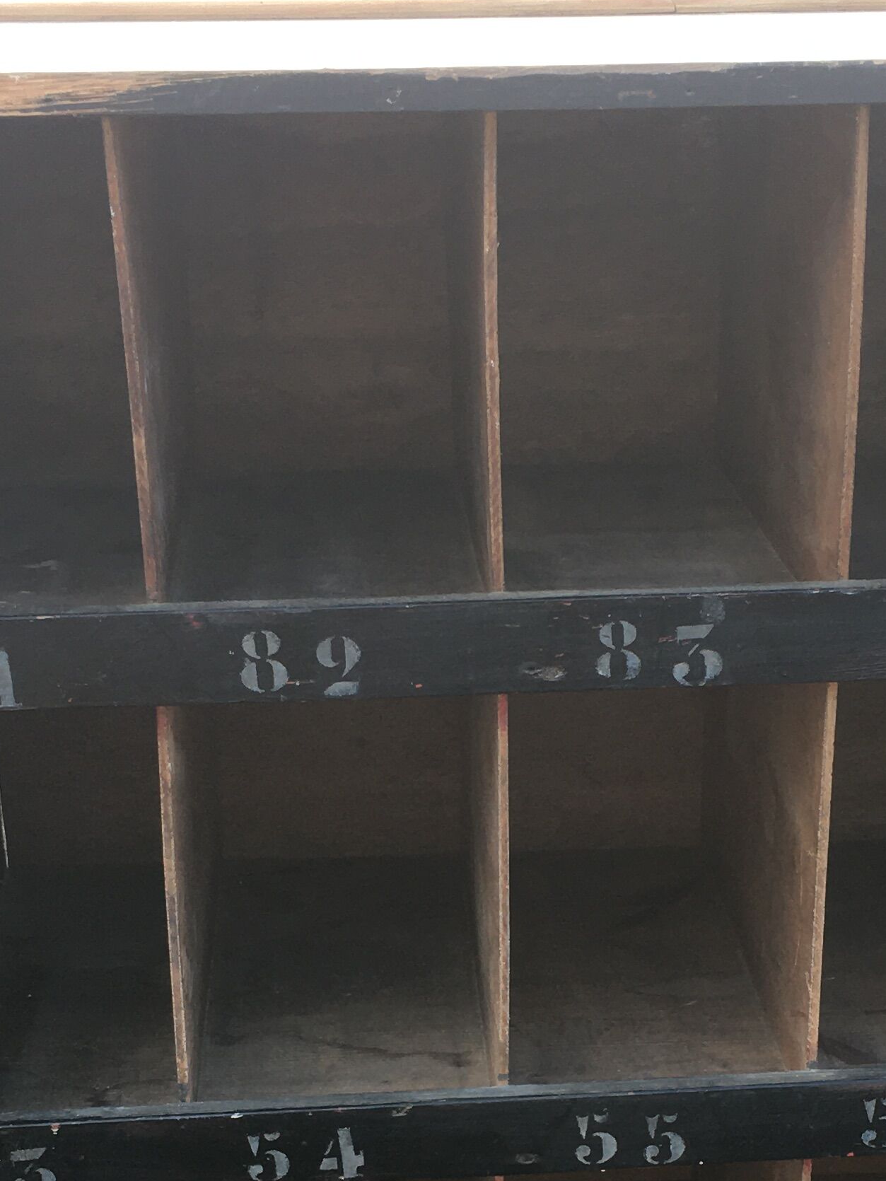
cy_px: 1046
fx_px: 2388
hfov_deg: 21.0
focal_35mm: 70
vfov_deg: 26.9
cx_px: 503
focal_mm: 4.15
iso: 32
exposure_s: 1/100
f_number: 2.2
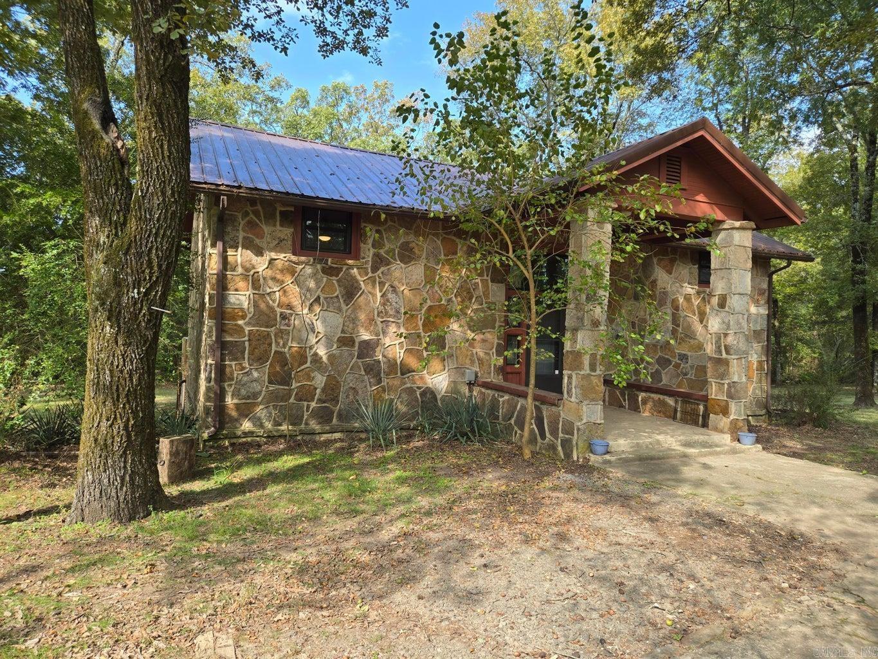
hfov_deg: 73.9
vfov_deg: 58.9
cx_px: 439
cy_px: 330
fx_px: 583
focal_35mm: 23
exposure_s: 1/426
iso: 25
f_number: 1.8
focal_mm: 5.4
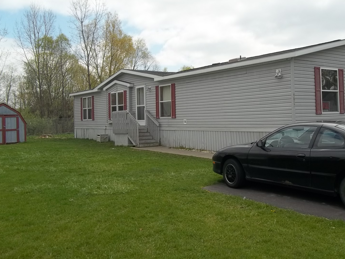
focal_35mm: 37
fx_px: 369
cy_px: 113
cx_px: 197
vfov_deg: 38.6
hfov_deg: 50.0
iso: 80
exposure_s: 1/200
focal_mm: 5.7
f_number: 8.8
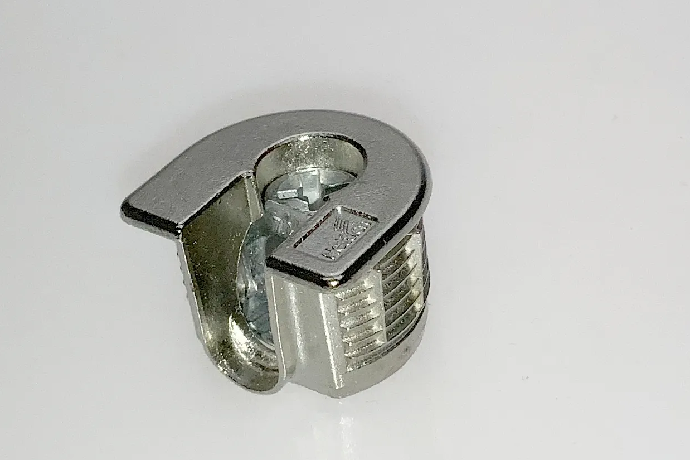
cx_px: 341
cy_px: 245
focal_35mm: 36
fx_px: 690
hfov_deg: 53.1
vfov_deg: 36.8
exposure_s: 1/1098
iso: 16
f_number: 1.8
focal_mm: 3
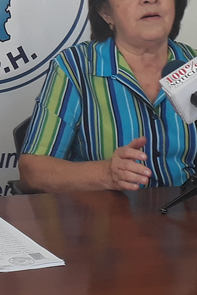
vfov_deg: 26.5
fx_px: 599
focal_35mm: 73
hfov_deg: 17.6
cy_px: 14
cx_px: -55
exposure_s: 1/30
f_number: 1.9
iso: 64
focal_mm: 3.6
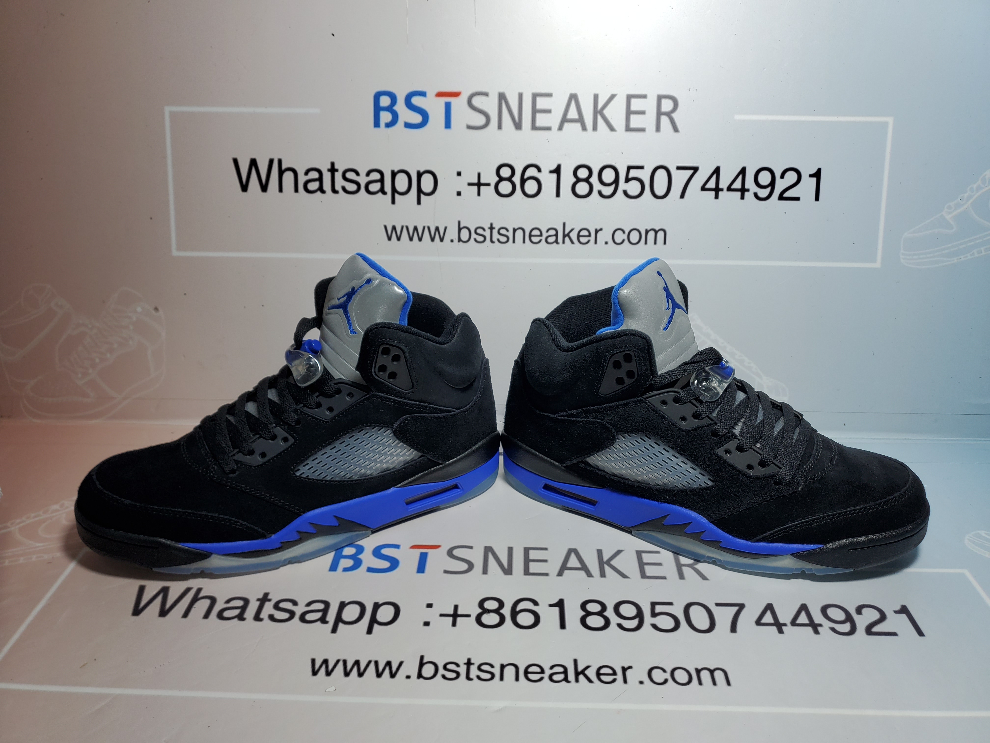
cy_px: 372
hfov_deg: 67.3
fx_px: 744
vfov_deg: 53.1
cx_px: 495
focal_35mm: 26
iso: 50
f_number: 2.4
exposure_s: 1/586
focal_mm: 4.3
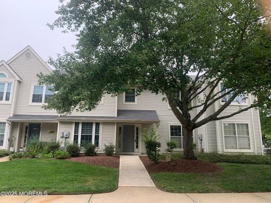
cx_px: 136
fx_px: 204
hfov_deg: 67.3
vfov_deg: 53.1
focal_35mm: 26
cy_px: 102
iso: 25
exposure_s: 1/122
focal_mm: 4.25
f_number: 1.8
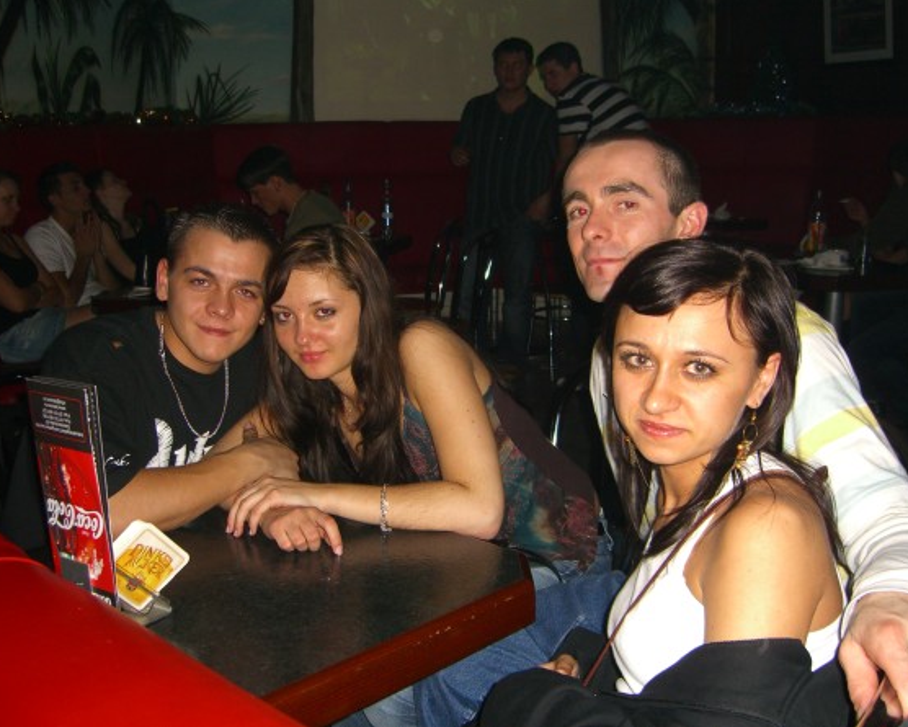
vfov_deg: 37.3
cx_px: 439
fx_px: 1075
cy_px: 361
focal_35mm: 40
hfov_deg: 45.8
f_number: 2.8
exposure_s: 1/60
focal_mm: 7.9
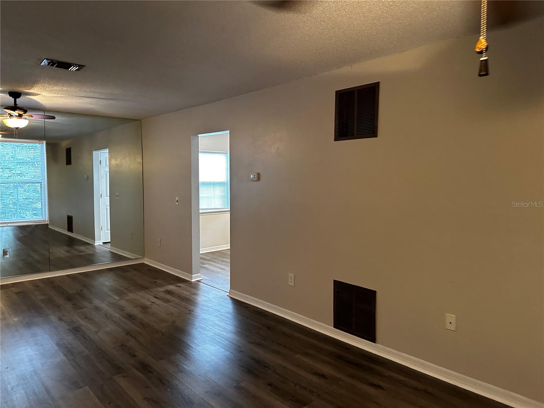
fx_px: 377
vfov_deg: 56.8
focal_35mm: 24
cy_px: 204
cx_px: 272
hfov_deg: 71.6
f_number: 1.78
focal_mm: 6.86
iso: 500
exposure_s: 1/60
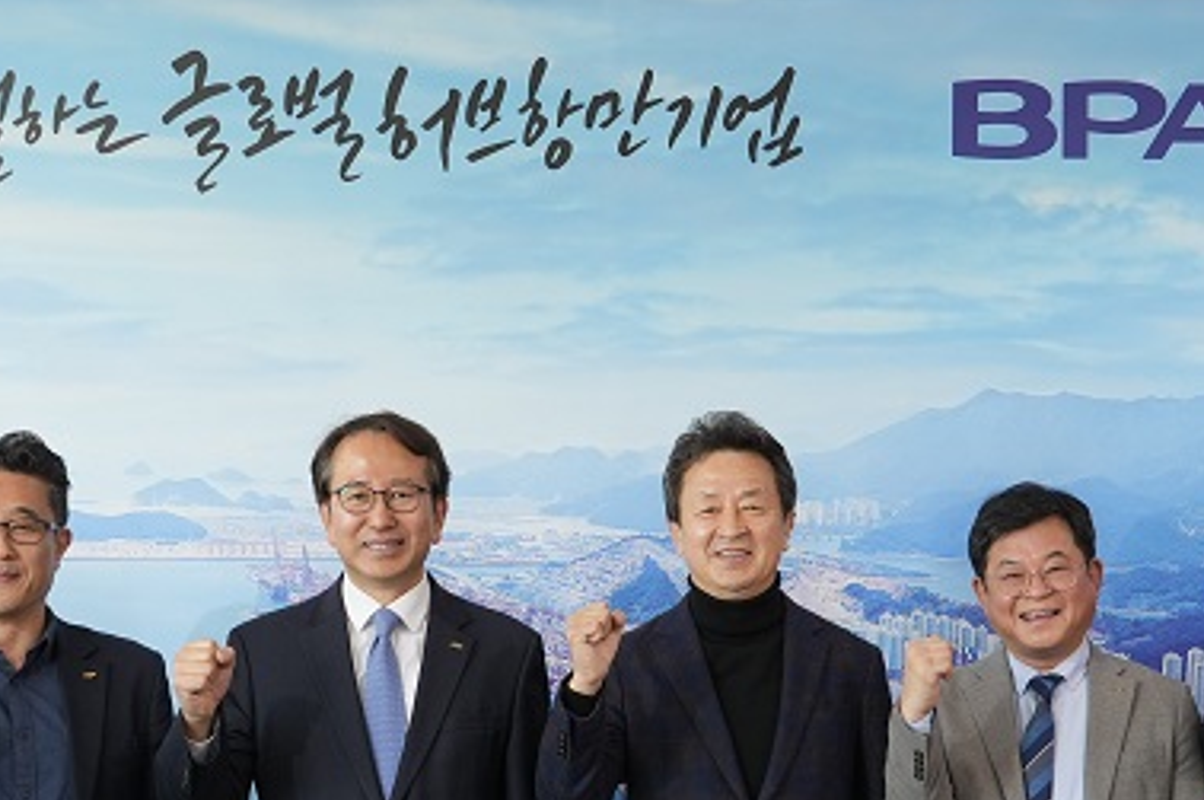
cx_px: 640
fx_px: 2705
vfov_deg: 16.7
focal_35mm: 81
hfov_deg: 25.1
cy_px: 665
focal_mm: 34
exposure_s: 1/40
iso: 320
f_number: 4
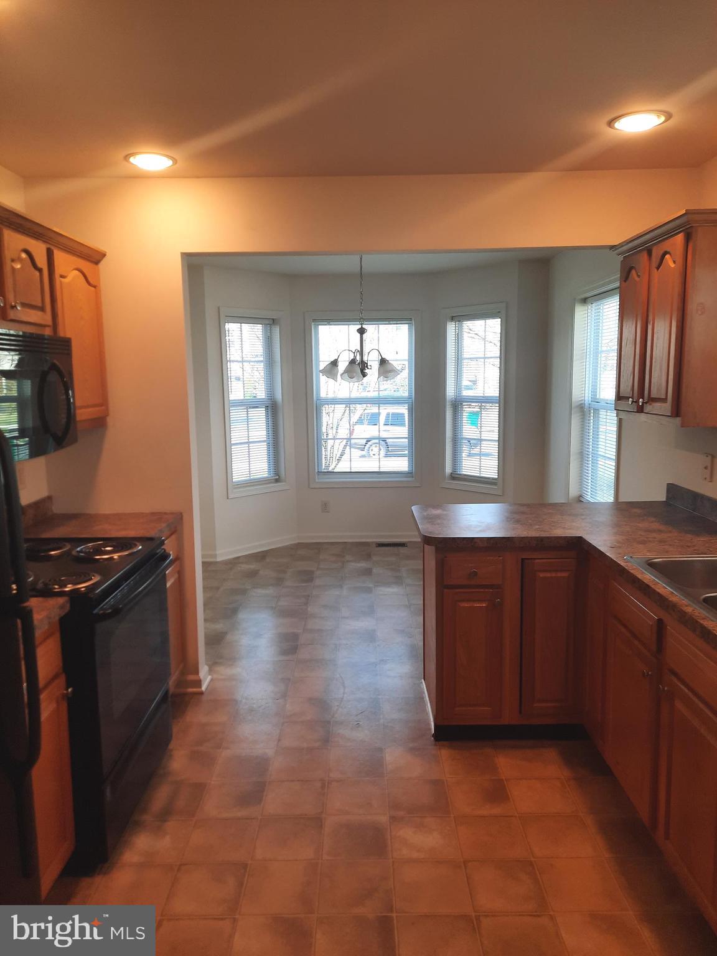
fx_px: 690
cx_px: 358
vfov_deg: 69.4
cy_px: 478
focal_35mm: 25
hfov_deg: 54.9
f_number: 2
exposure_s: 1/60
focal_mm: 4.6
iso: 32
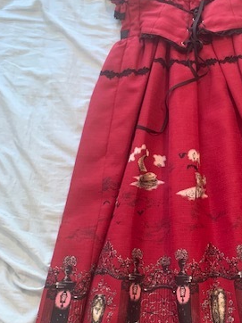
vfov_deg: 41.3
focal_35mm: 46
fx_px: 429
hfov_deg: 30.4
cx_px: 205
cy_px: 162
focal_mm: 4.25
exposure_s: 1/40
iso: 400
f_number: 1.8
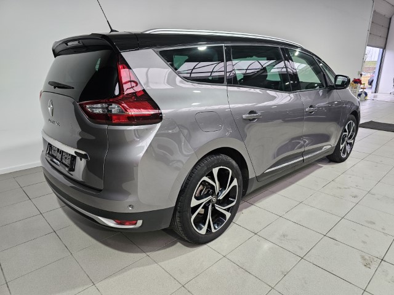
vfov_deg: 58.9
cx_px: 197
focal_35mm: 23
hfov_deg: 73.9
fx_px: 262
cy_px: 148
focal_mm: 6.3
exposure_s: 1/100
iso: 100
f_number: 1.7
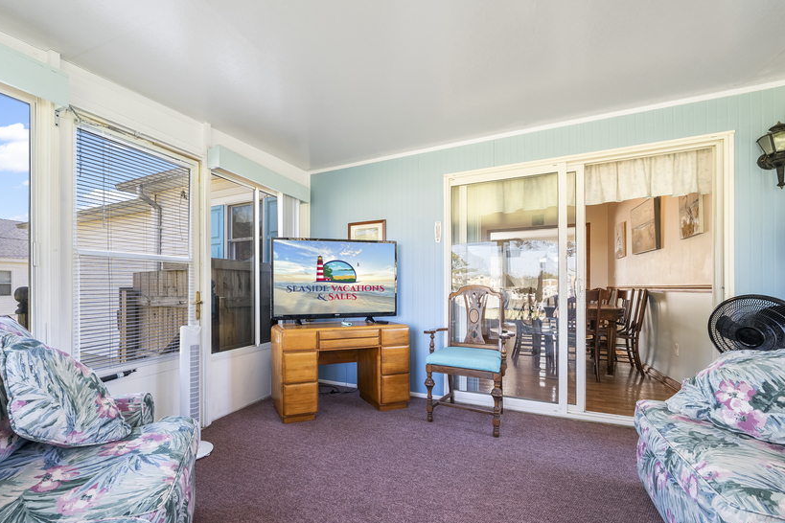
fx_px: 327
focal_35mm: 15
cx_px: 326
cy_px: 319
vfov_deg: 76.3
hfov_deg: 99.4
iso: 320
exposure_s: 1/8
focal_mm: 12
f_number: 8
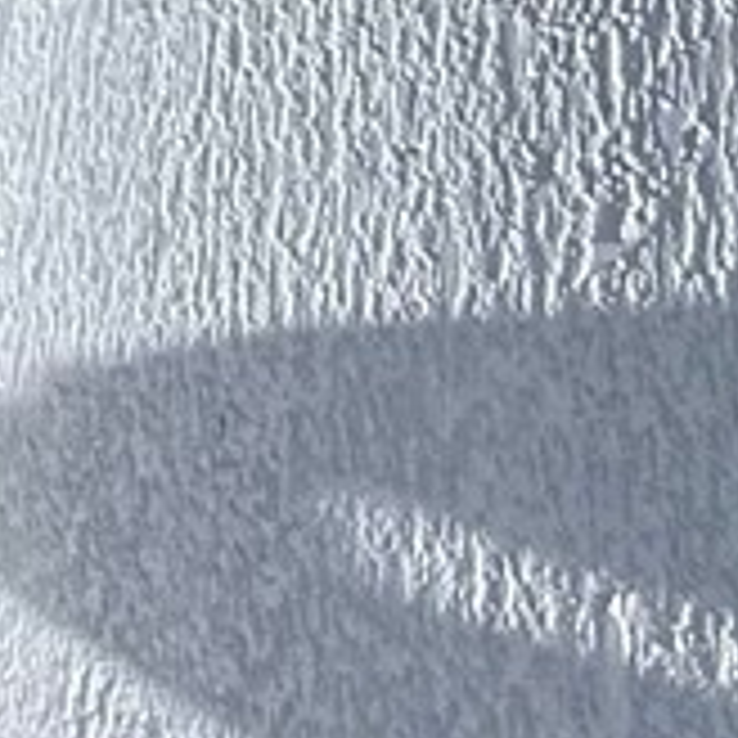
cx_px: -1372
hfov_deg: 10.7
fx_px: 2919
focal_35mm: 121
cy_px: -1238
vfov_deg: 11.1
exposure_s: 1/2506
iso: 50
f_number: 2.2
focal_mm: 2.22
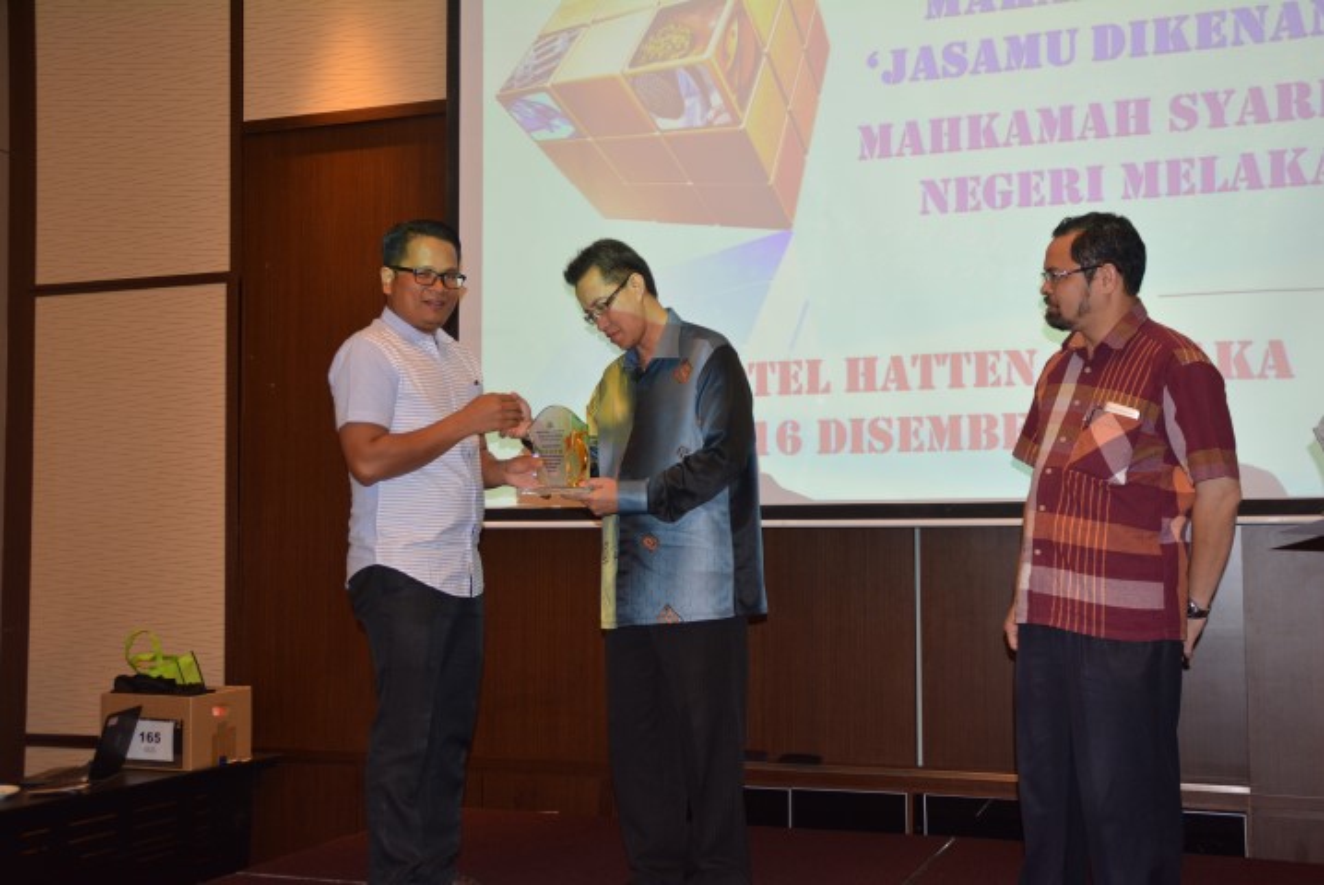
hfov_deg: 46.4
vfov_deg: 32.0
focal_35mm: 42
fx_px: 1546
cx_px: 662
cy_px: 442
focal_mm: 28
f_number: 4
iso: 800
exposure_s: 1/60
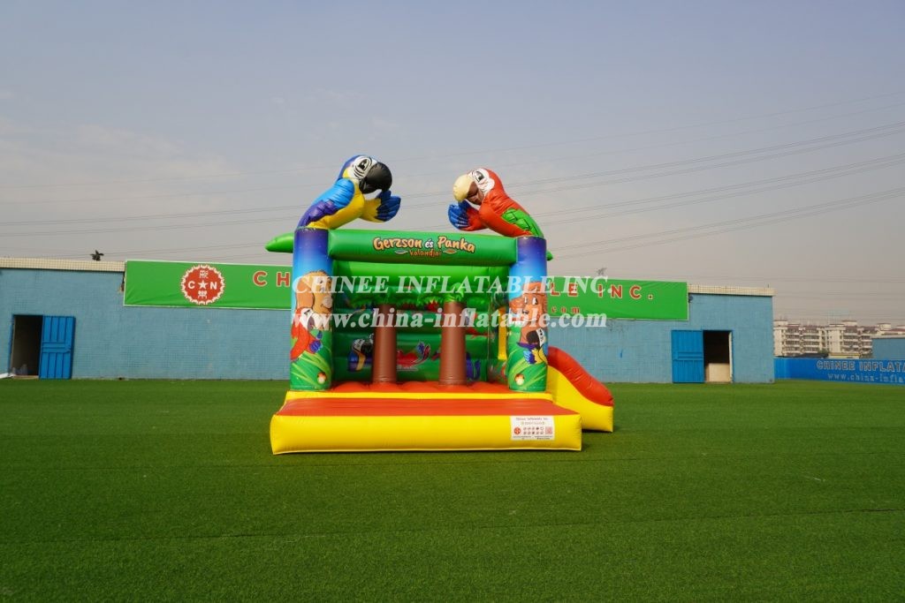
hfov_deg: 73.7
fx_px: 603
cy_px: 302
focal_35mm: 24
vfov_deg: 53.1
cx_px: 452
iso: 100
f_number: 10
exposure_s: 1/160
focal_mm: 16
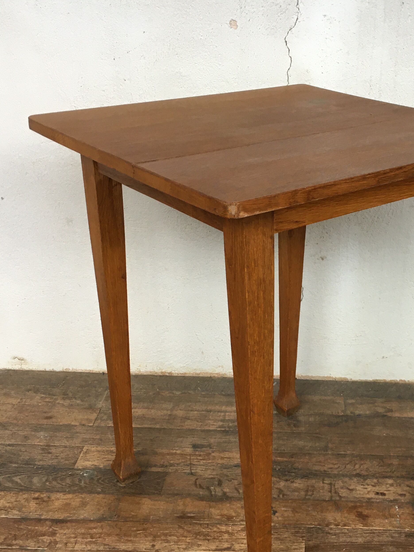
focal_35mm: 47
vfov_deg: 40.3
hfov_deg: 30.5
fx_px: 749
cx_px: 298
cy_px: 319
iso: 40
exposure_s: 1/33
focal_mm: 4.15
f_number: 2.2
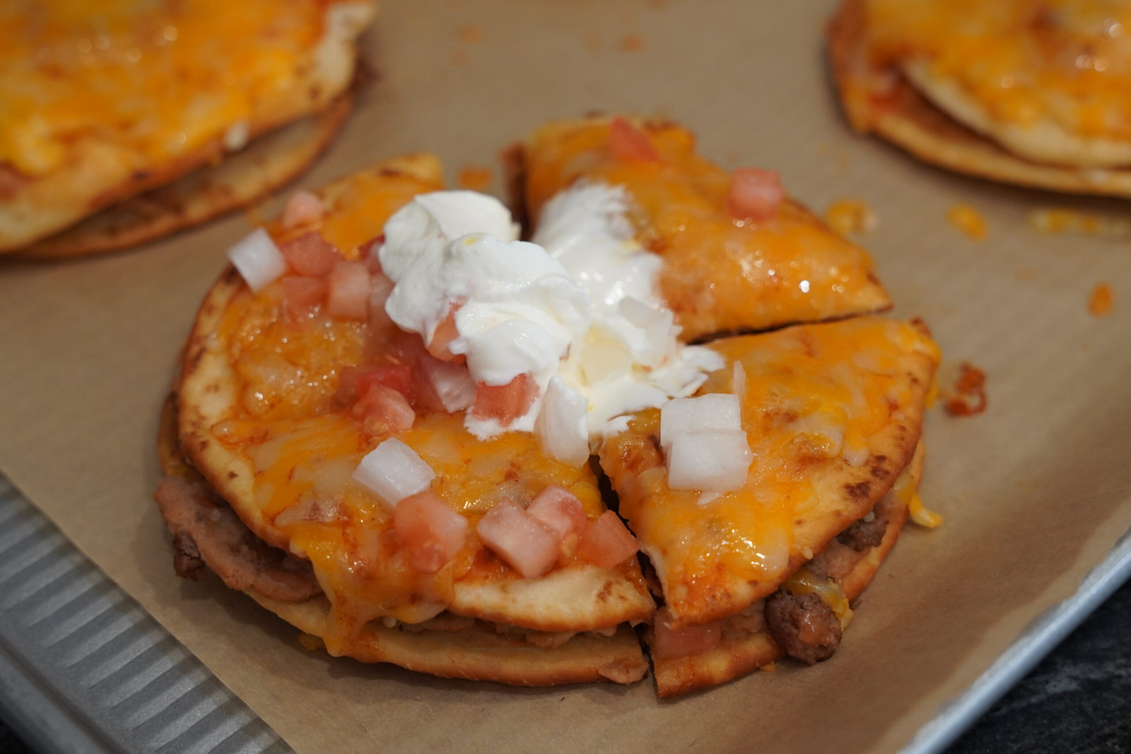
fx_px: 2121
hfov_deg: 29.9
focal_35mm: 68
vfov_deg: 20.2
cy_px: 377
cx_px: 566
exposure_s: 1/80
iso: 1000
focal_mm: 45
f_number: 4.5
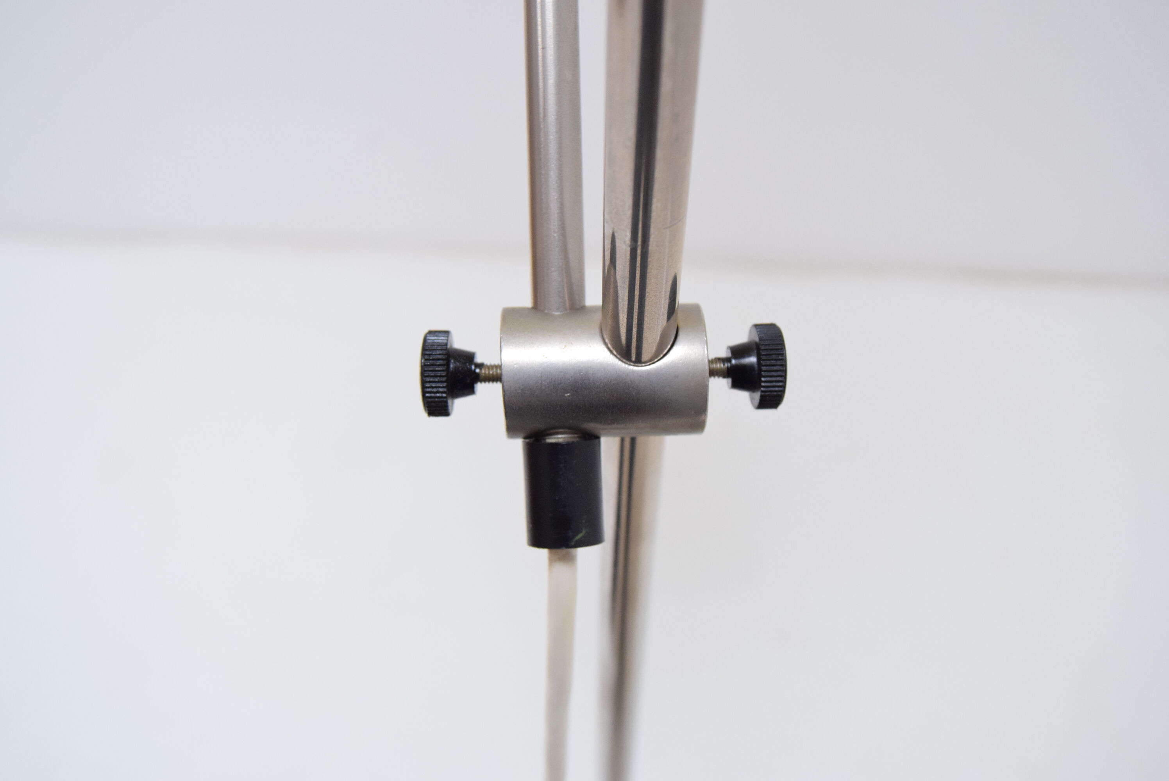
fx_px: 1170
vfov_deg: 36.9
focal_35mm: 36
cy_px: 390
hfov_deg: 53.1
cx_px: 584
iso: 1600
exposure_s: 1/100
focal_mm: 24
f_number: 5
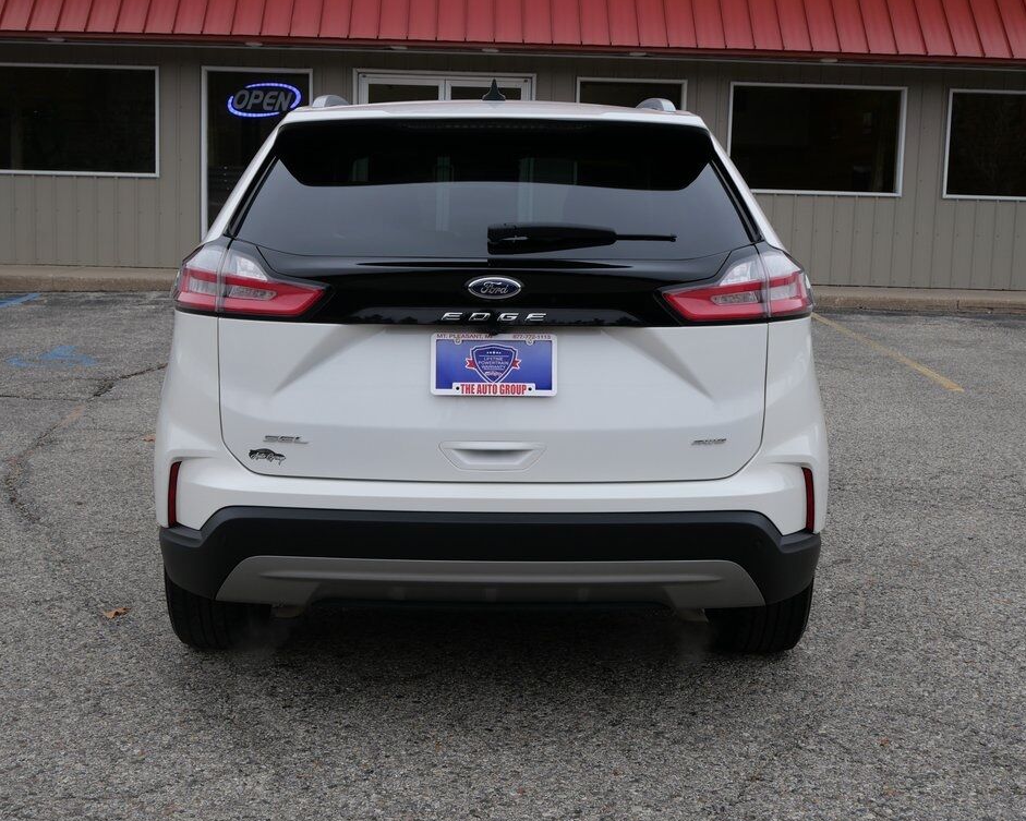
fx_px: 1549
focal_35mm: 51
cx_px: 487
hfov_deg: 36.6
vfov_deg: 29.7
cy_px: 415
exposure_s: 1/125
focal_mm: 24
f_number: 5.6
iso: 200
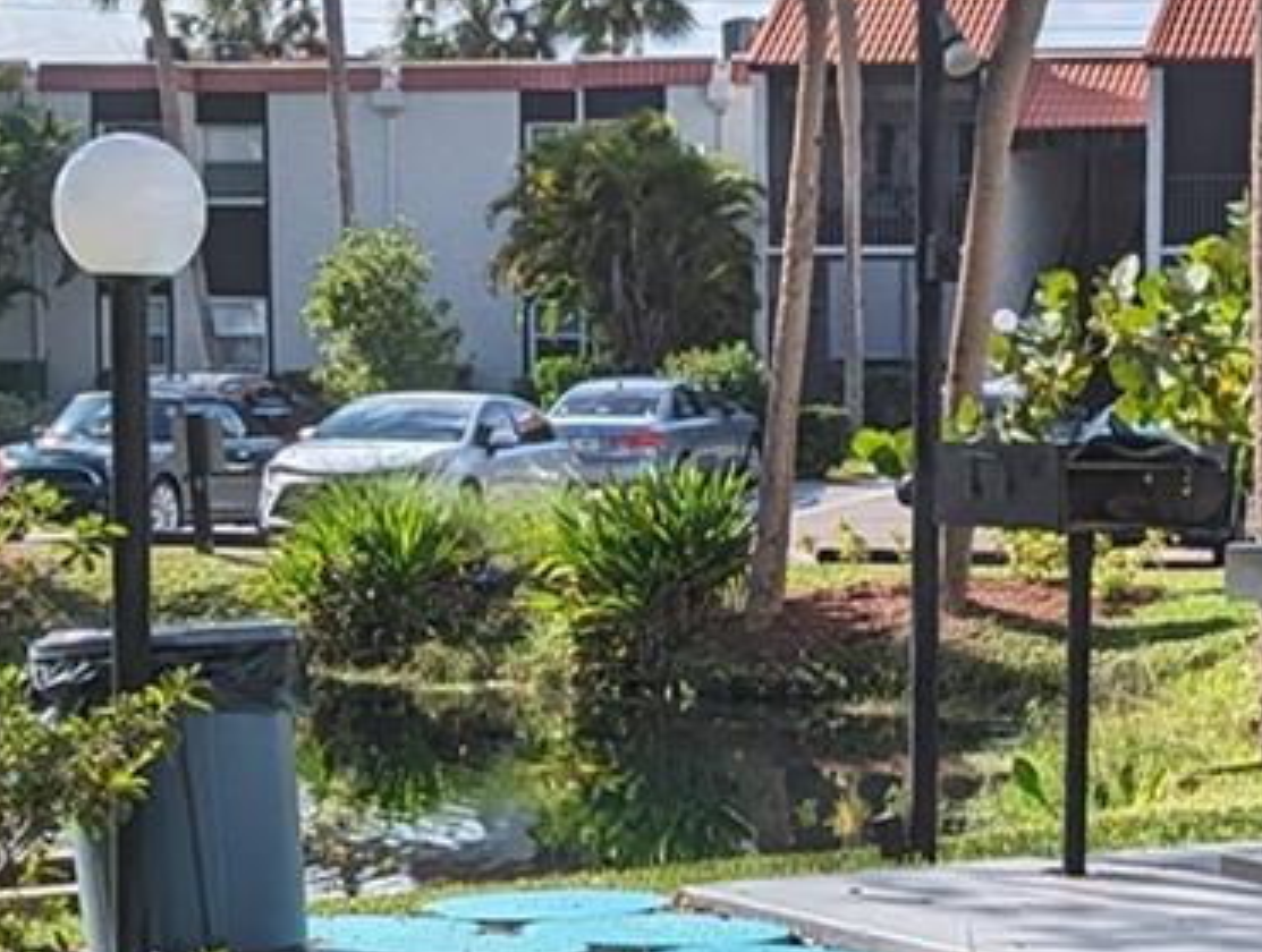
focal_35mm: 103
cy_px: 799
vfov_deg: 14.3
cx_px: 993
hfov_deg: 18.9
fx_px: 3764
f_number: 1.85
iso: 44
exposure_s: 1/3145
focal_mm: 6.81
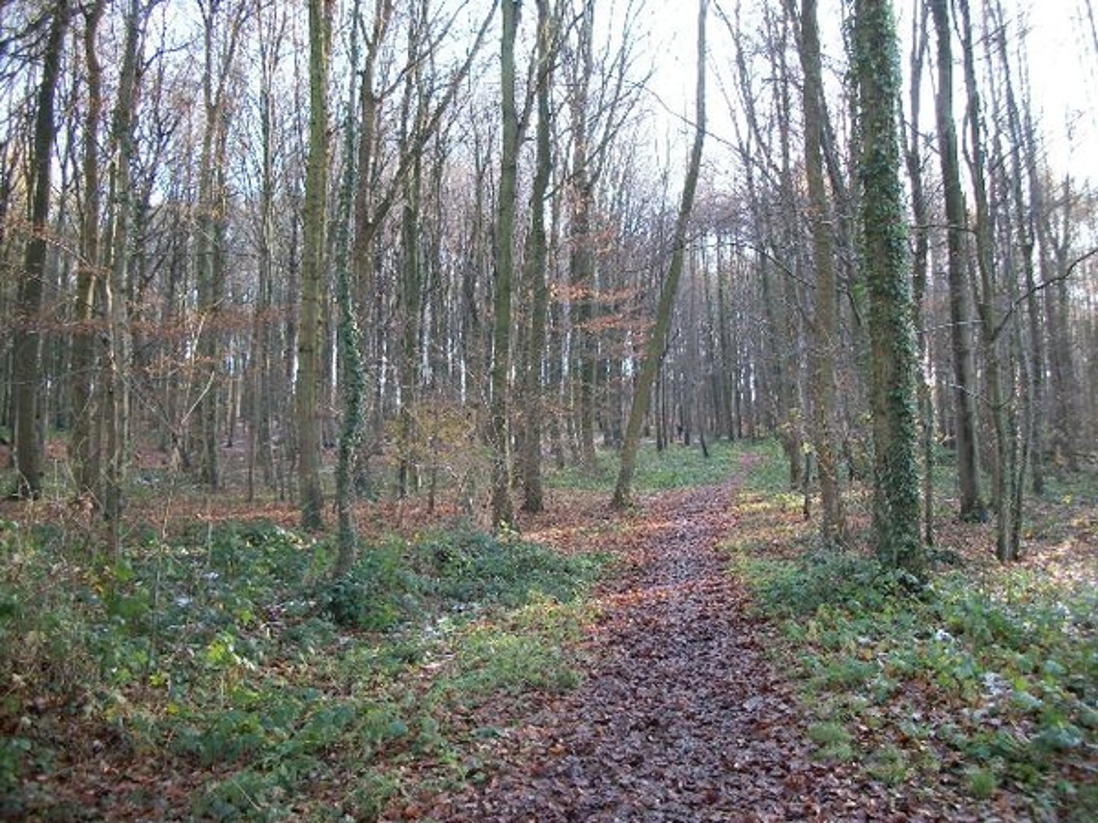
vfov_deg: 44.2
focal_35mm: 32
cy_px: 412
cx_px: 549
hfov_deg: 56.8
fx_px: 1015
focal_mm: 5.7
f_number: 2.9
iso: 80
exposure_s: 1/50
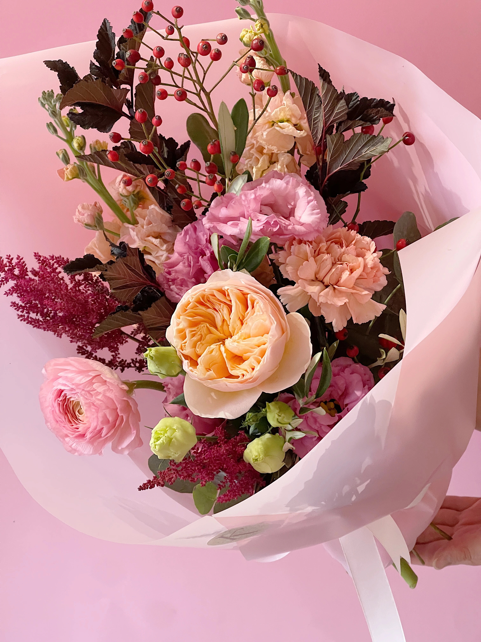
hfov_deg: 22.9
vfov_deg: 30.3
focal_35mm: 64
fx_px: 1186
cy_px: 321
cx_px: 240
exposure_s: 1/50
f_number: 2.2
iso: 320
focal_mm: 7.5
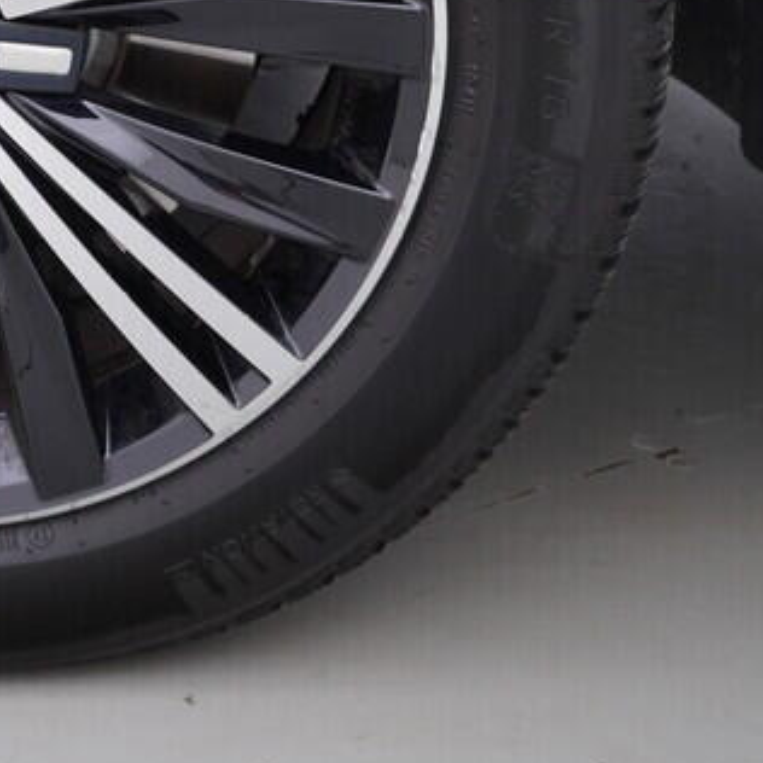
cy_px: -42
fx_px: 2469
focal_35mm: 99
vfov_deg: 17.1
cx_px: -68
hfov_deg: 17.0
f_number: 3.5
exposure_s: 1/60
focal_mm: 24
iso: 125
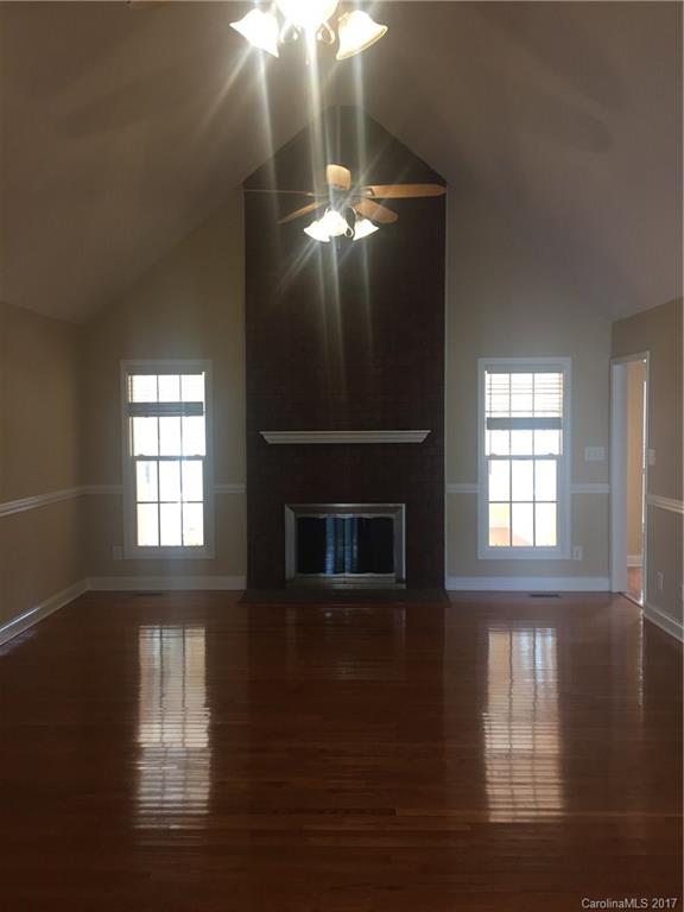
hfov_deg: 48.2
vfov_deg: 61.7
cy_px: 456
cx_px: 342
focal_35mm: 29
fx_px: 764
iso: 80
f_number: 2.2
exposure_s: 1/30
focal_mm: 4.15
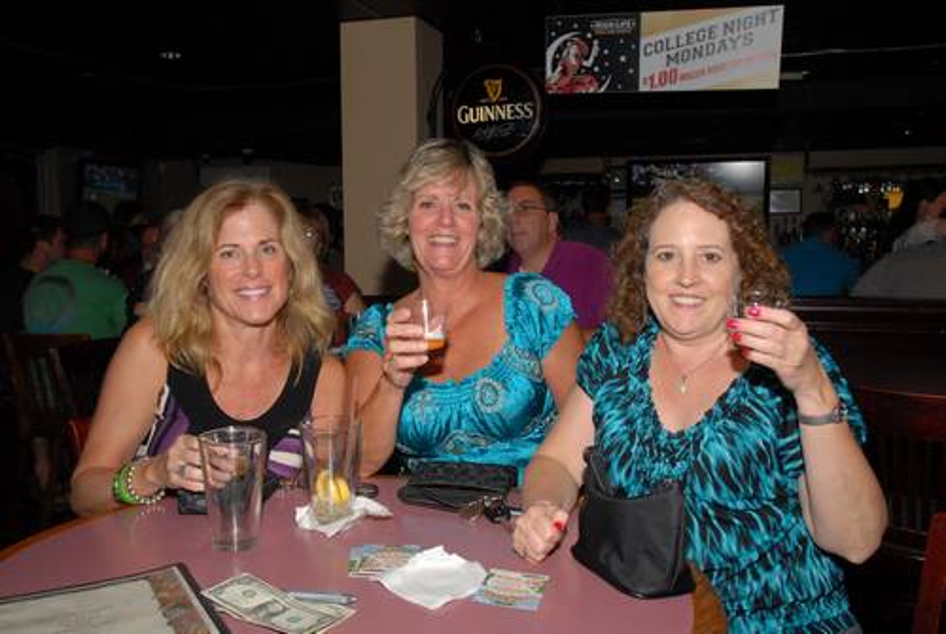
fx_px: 868
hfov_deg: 57.2
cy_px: 317
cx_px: 473
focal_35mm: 33
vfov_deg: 40.1
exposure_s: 1/100
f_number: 6.3
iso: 500
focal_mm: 22
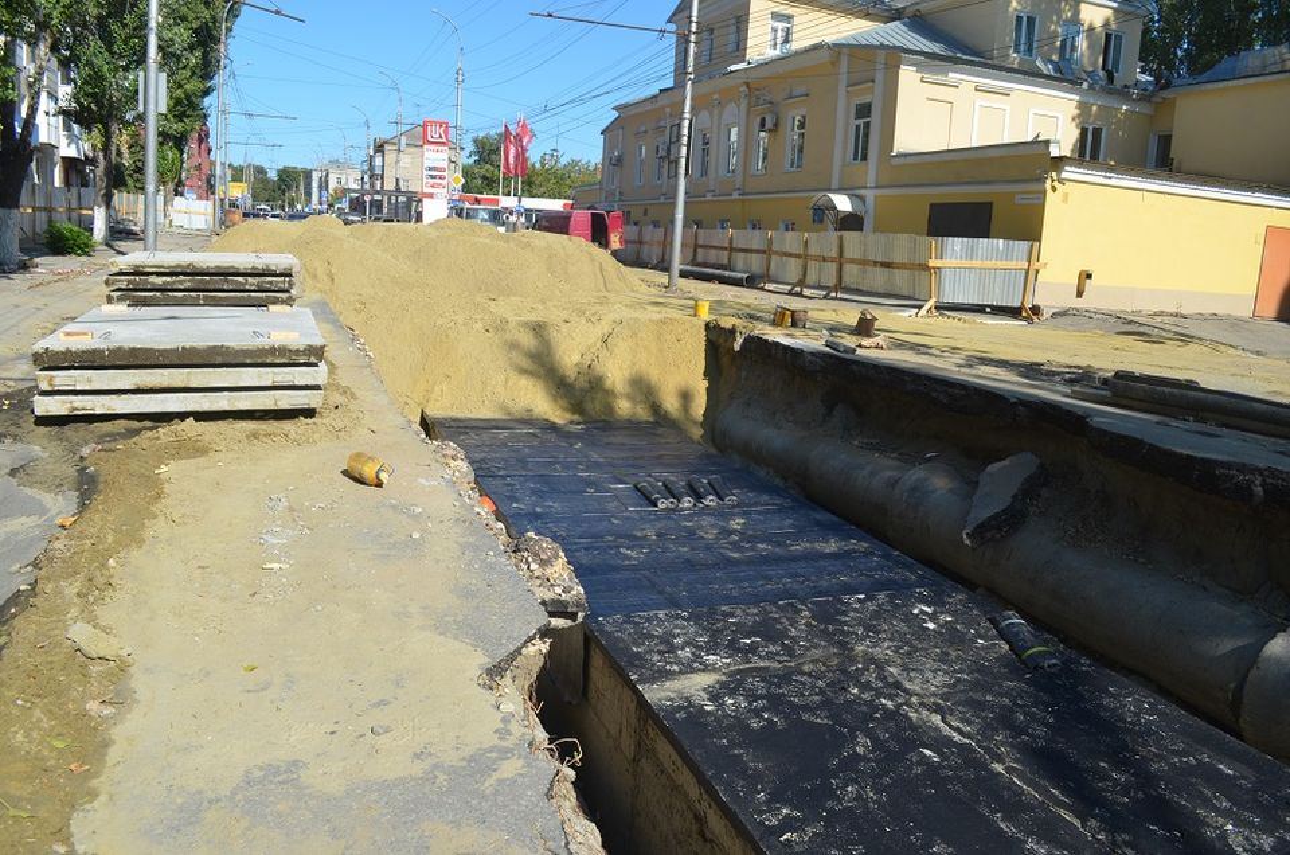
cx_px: 645
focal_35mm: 27
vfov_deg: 47.7
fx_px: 966
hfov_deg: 67.5
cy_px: 428
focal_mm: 18
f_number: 8
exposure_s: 1/250
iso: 100
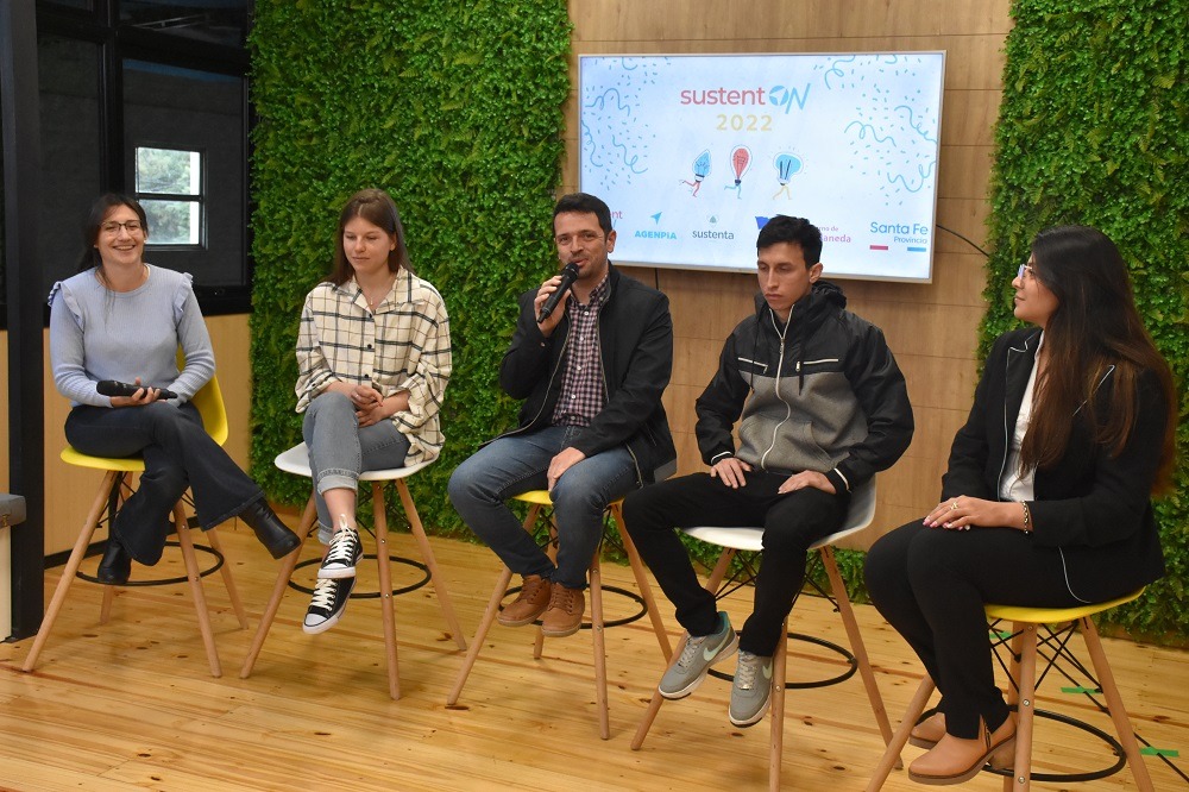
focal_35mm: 45
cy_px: 396
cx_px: 594
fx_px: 1486
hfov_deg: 43.6
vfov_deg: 29.8
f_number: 7.1
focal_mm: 30
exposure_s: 1/200
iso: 4000
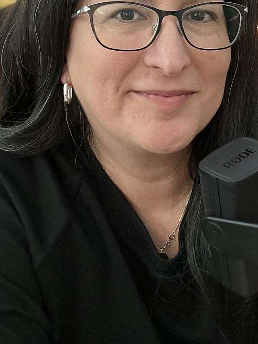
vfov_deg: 31.4
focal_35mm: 60
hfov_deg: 24.3
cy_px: 73
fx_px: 596
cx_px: 167
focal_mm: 2.69
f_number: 1.9
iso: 400
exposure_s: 1/30
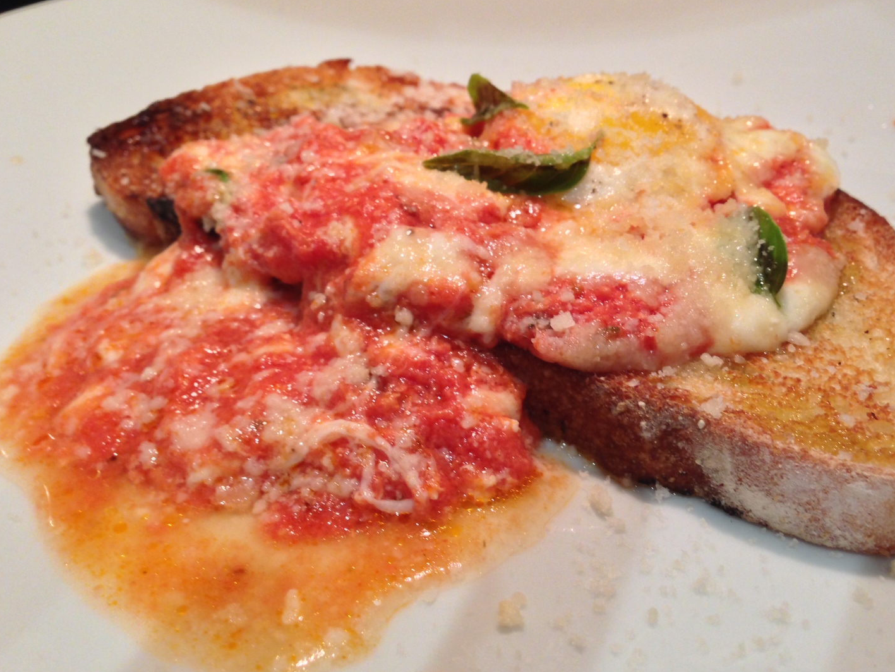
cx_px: 503
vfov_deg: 37.7
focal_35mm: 38
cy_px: 302
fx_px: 983
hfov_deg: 48.9
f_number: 2.4
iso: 100
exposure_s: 1/20
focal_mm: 4.13
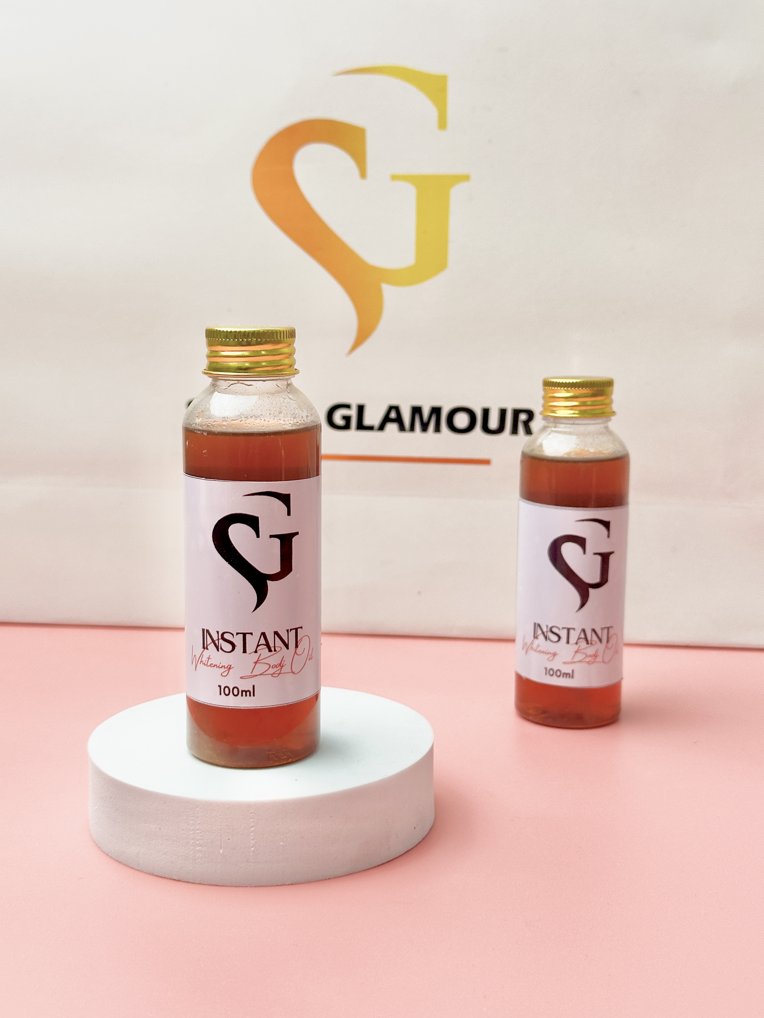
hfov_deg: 30.3
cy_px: 509
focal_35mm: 48
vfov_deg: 39.7
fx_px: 1413
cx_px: 382
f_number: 1.78
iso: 64
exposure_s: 1/156
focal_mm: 6.86
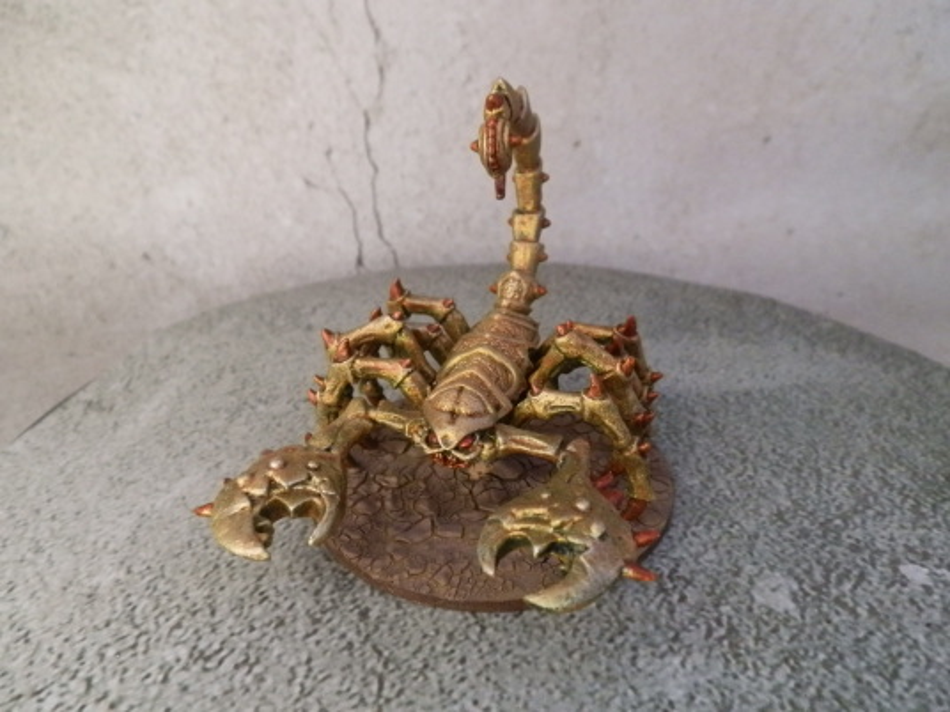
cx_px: 475
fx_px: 768
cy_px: 356
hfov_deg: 63.4
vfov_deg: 49.7
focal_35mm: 28
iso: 400
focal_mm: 5
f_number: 3.1
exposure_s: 1/125
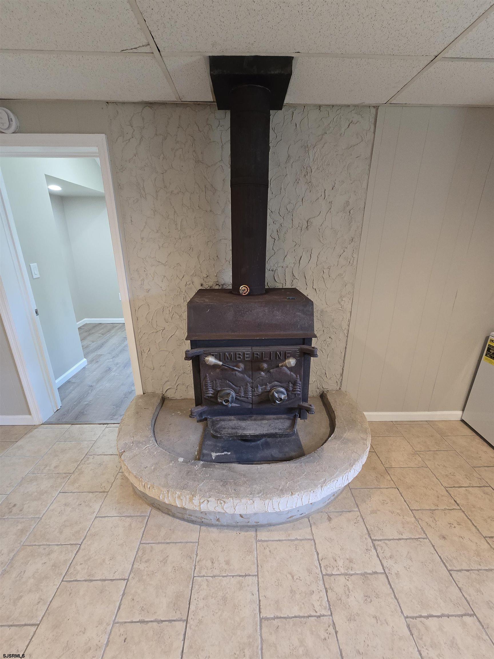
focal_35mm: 13
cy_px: 330
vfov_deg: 106.2
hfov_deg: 89.9
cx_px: 247
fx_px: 247
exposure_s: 1/60
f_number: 2.2
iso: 250
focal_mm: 2.2
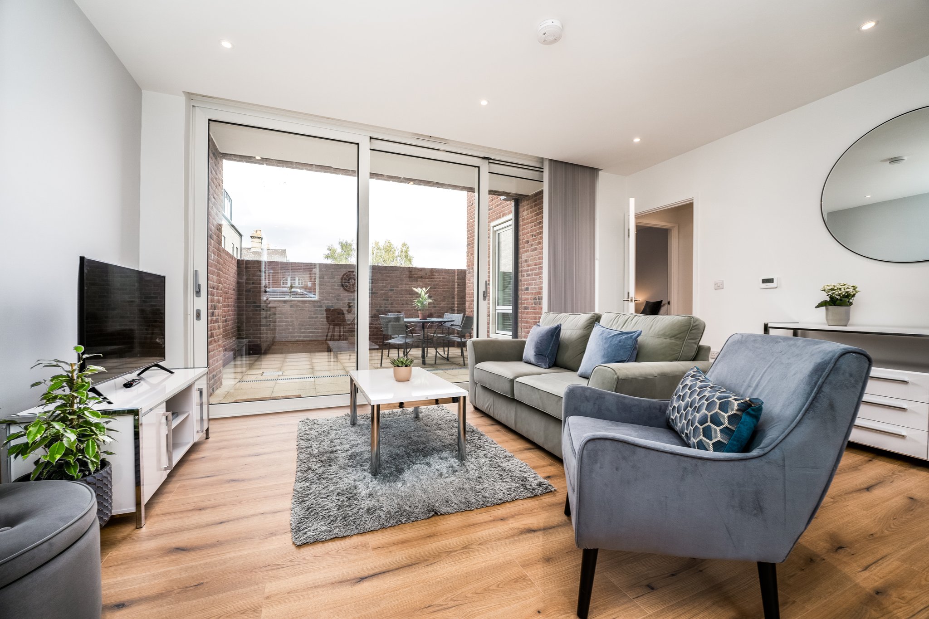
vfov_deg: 81.2
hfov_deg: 104.3
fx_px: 361
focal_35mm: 14
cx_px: 464
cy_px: 310
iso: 320
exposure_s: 1/250
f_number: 6.3
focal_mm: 14
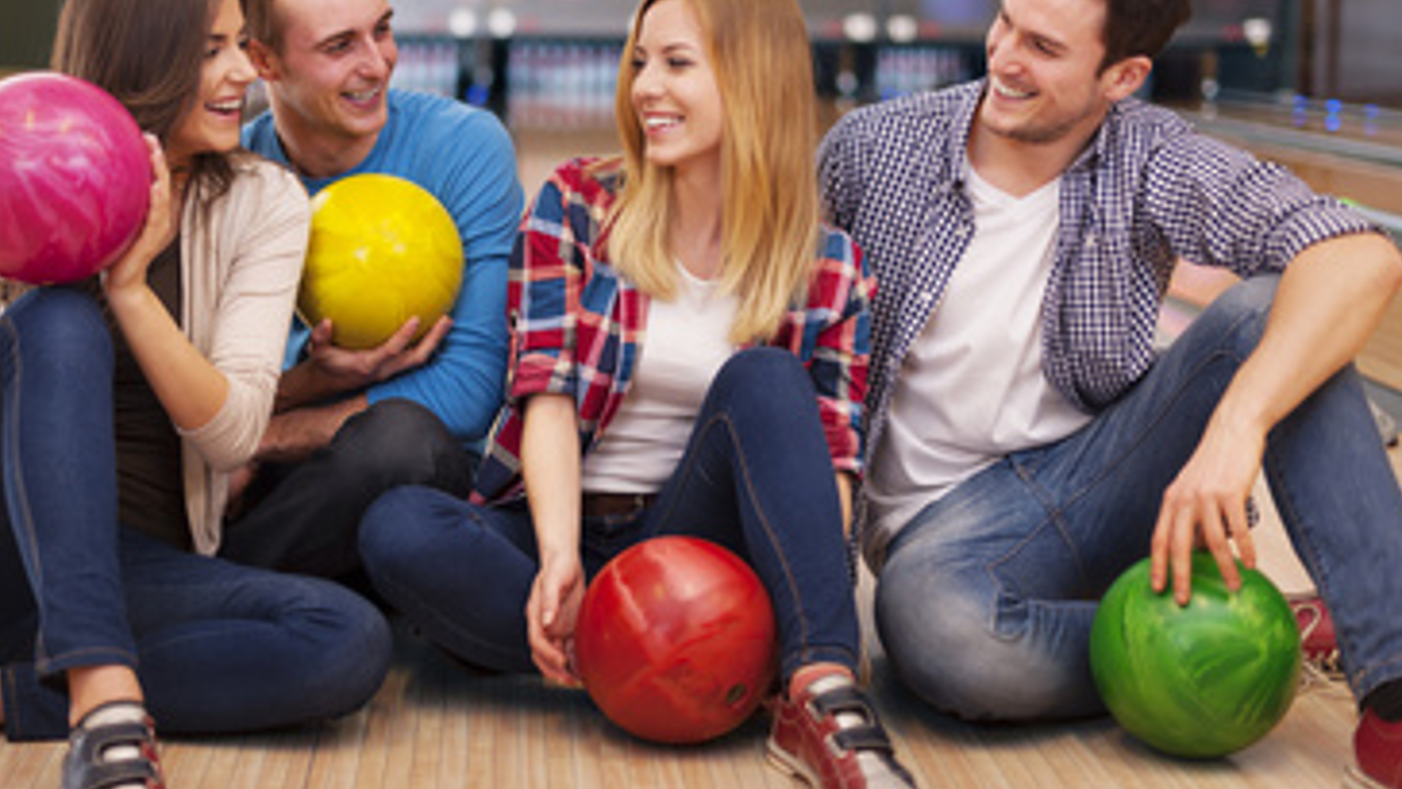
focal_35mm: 61
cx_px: 593
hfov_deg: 34.3
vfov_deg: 19.7
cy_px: 291
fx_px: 2268
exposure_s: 1/80
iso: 100
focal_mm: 50
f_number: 2
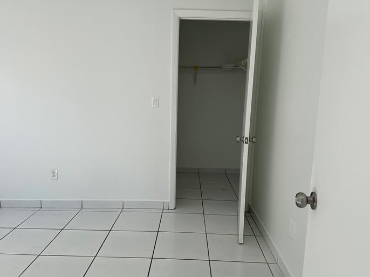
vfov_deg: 49.7
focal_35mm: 28
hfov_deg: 63.4
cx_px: 178
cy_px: 147
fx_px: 299
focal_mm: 6.86
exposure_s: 1/484
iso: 80
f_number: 1.78
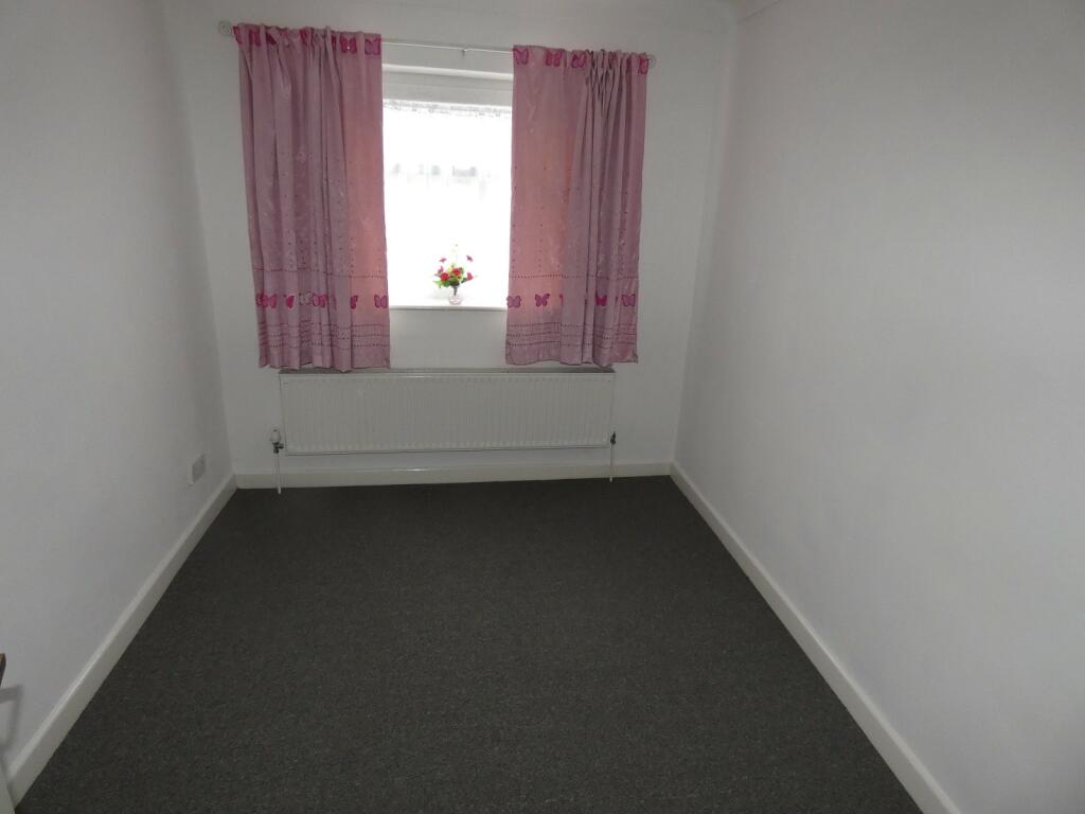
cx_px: 542
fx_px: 627
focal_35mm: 20
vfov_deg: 66.0
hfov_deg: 81.7
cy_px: 407
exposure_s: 1/125
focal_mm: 3.6
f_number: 2.8
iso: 400
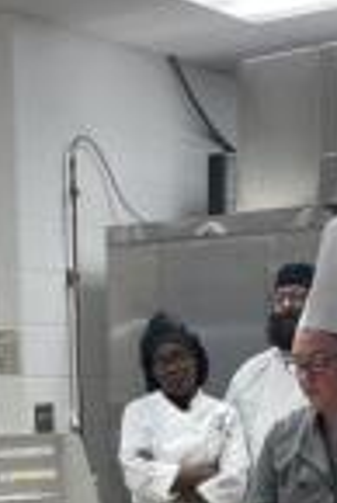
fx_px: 1303
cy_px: 687
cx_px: 165
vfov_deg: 19.8
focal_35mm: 93
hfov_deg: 14.7
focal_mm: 4.2
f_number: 1.6
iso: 100
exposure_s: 1/120
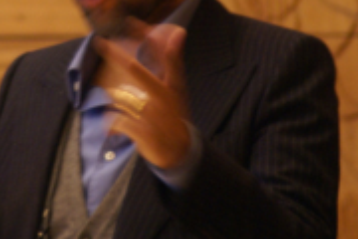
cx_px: 113
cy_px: -40
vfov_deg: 1.2
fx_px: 11157
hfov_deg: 1.8
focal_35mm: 1122
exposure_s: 1/15
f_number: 5.6
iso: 400
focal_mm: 300
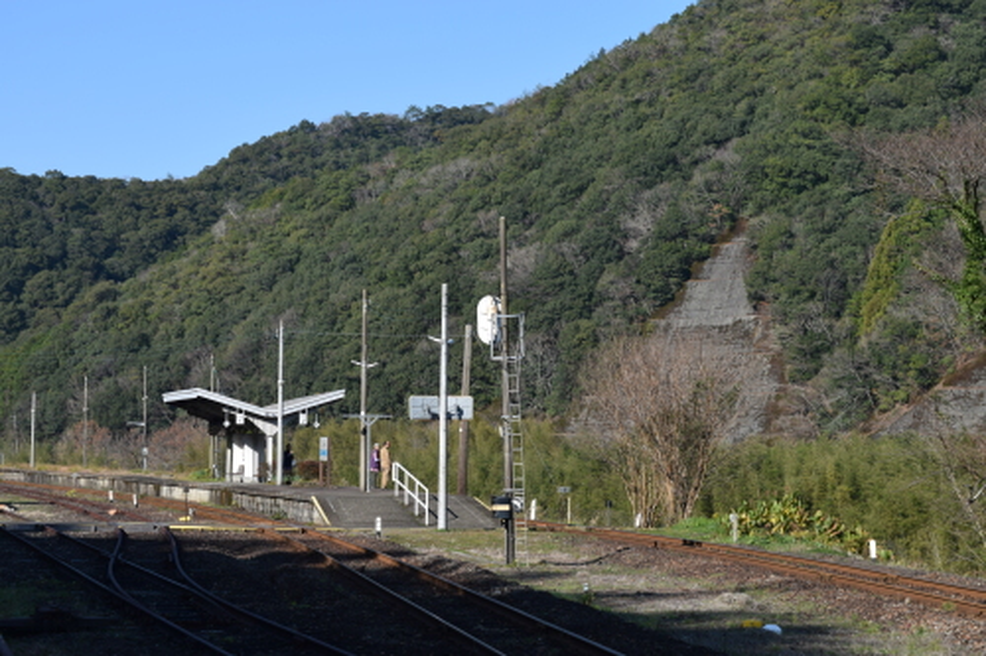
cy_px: 328
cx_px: 493
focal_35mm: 82
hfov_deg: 24.6
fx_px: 2259
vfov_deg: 16.5
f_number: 9
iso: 200
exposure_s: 1/320
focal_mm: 55
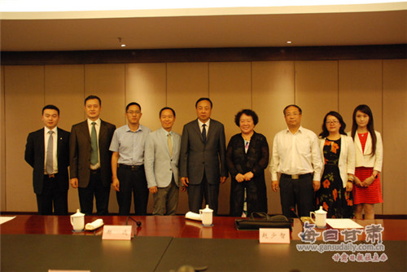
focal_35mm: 33
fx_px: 373
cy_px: 136
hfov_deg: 57.2
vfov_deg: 40.0
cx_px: 204
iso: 1600
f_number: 3.8
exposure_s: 1/100
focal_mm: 22
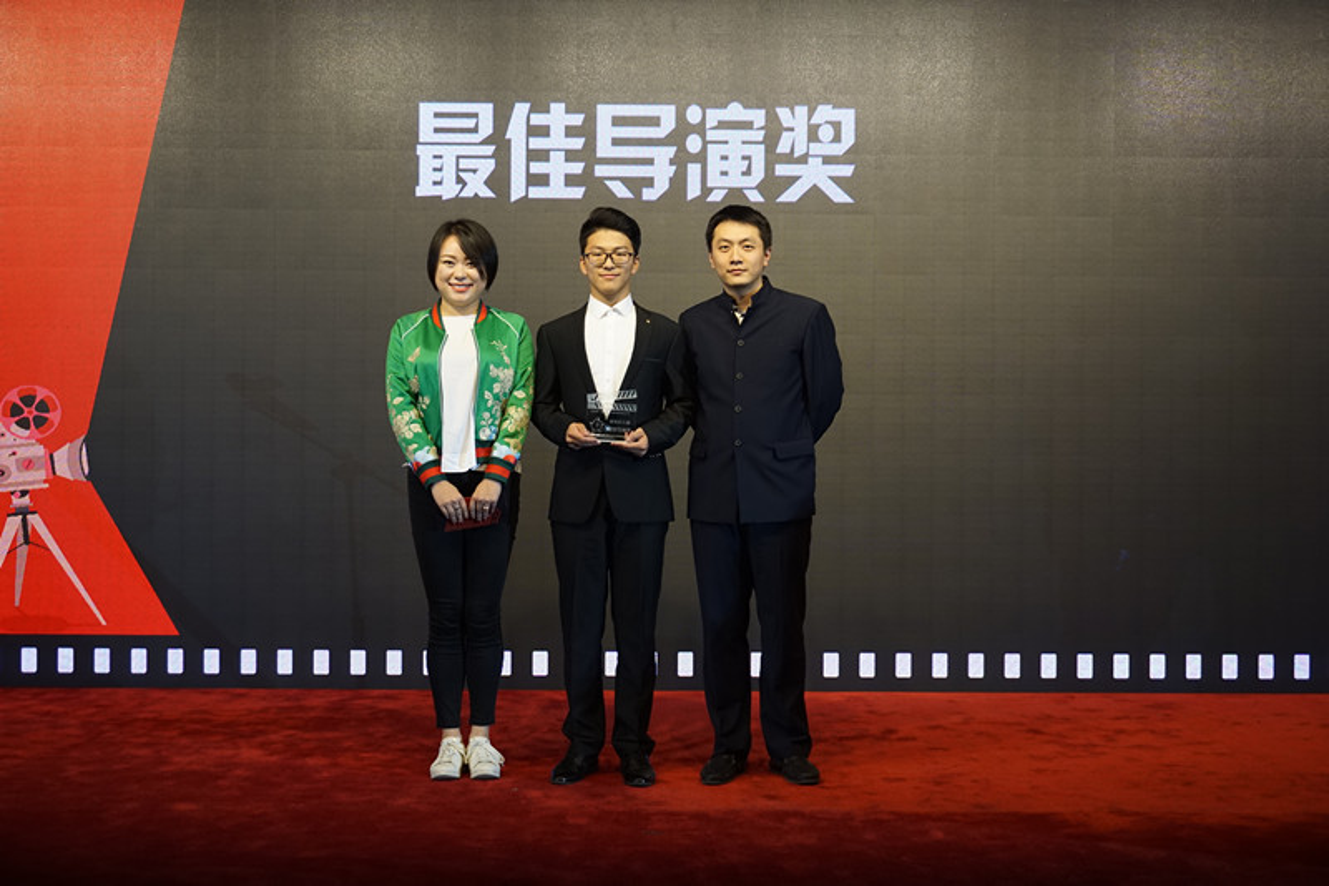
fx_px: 1772
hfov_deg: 41.1
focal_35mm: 48
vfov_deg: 28.1
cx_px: 664
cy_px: 443
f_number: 5
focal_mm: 32
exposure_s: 1/60
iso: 800
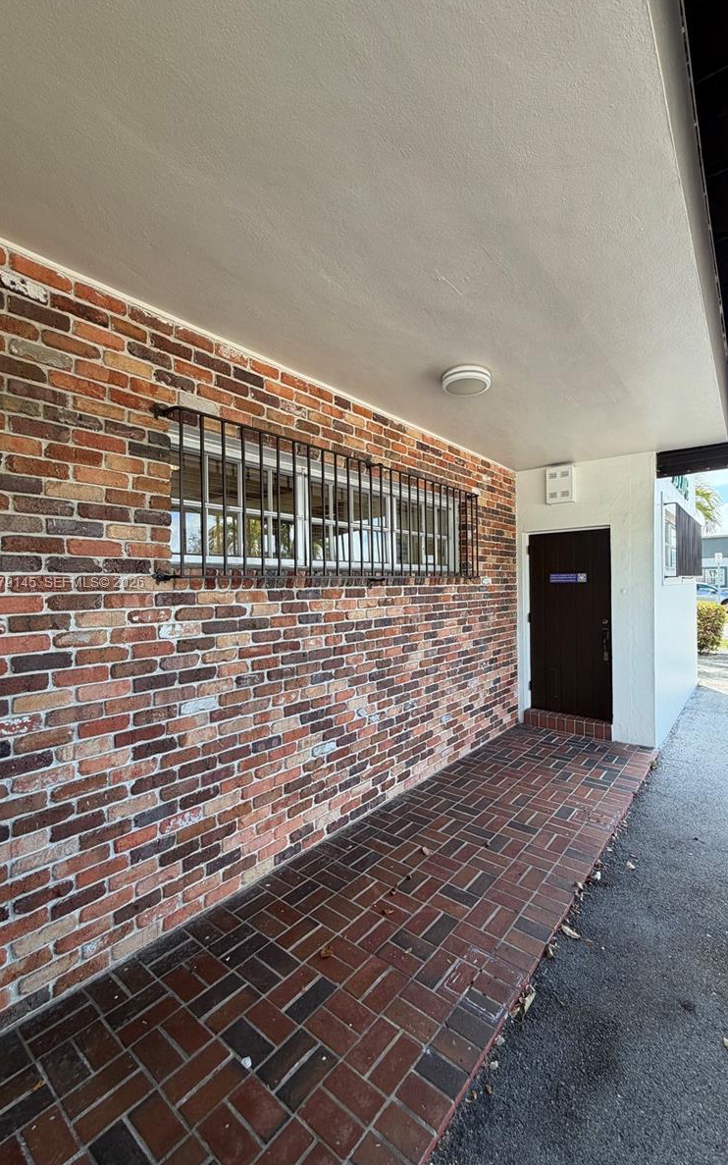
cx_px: 404
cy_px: 584
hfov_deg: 74.5
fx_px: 476
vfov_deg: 101.5
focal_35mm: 15
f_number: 2.2
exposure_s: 1/157
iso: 40
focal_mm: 2.22
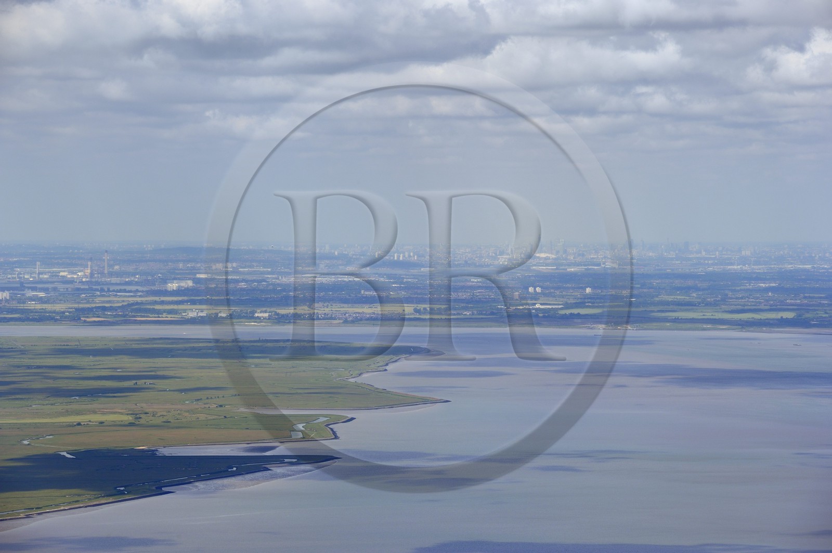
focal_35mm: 185
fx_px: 4272
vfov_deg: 7.4
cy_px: 276
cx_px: 416
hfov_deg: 11.1
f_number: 10
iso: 400
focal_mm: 185
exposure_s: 1/640
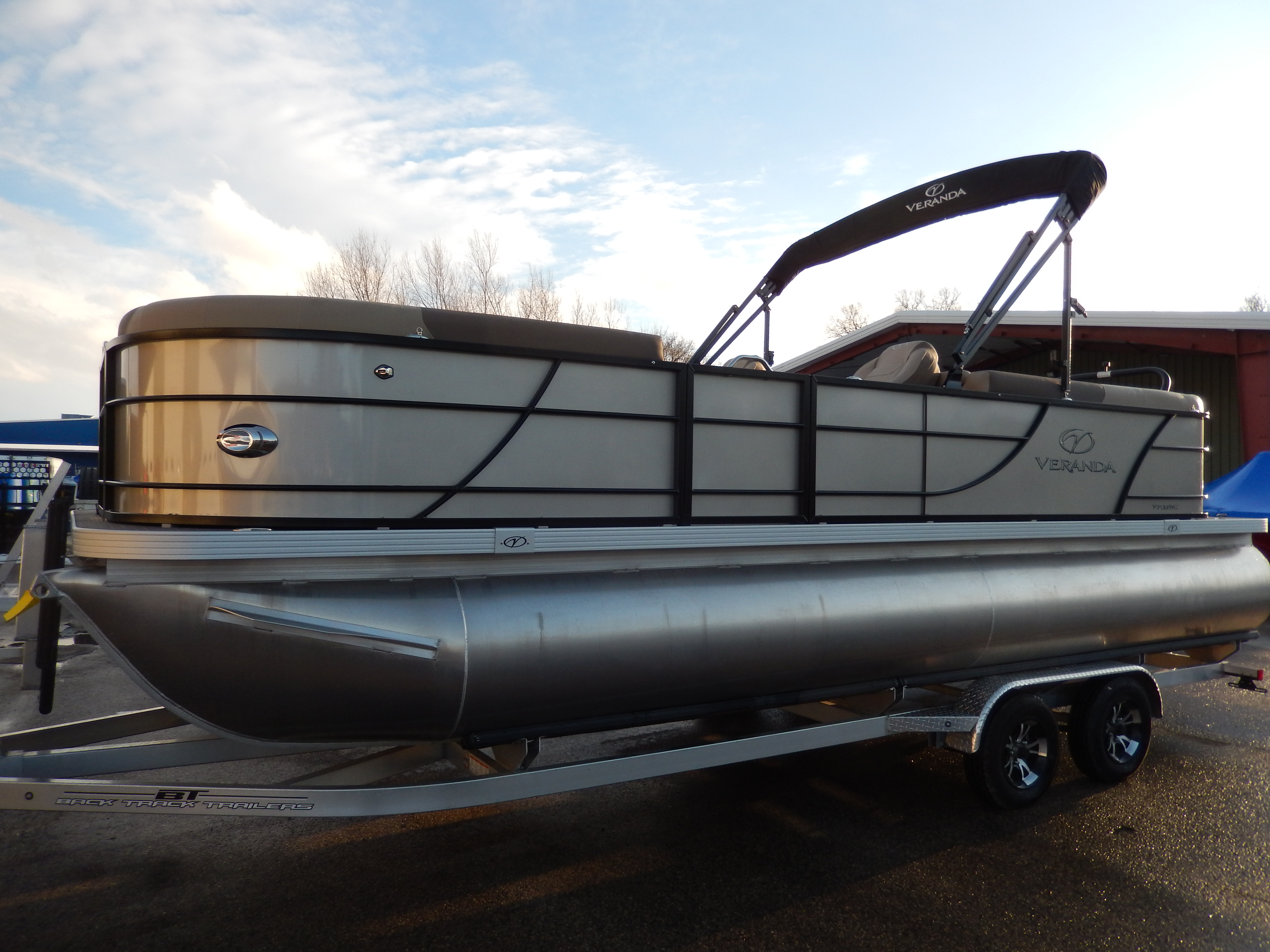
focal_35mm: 25
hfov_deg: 69.4
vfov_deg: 54.9
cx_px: 635
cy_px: 476
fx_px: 917
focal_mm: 4.5
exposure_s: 1/500
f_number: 3.4
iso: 125
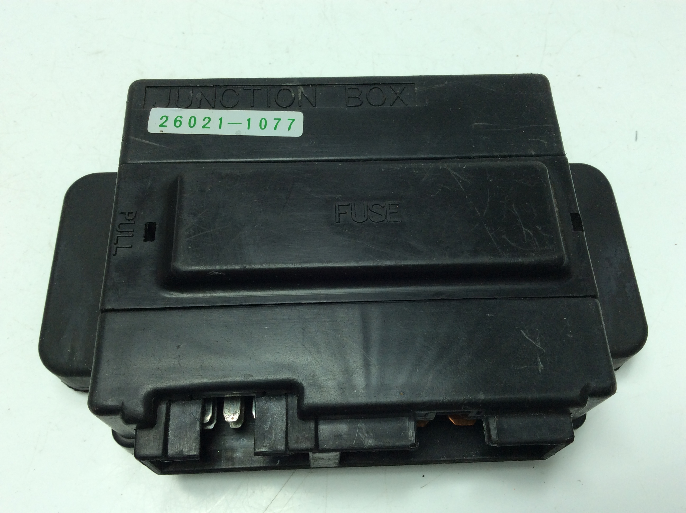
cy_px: 256
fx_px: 633
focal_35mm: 32
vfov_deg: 44.1
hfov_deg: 56.9
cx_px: 343
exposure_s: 1/323
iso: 32
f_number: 2.4
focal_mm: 3.3
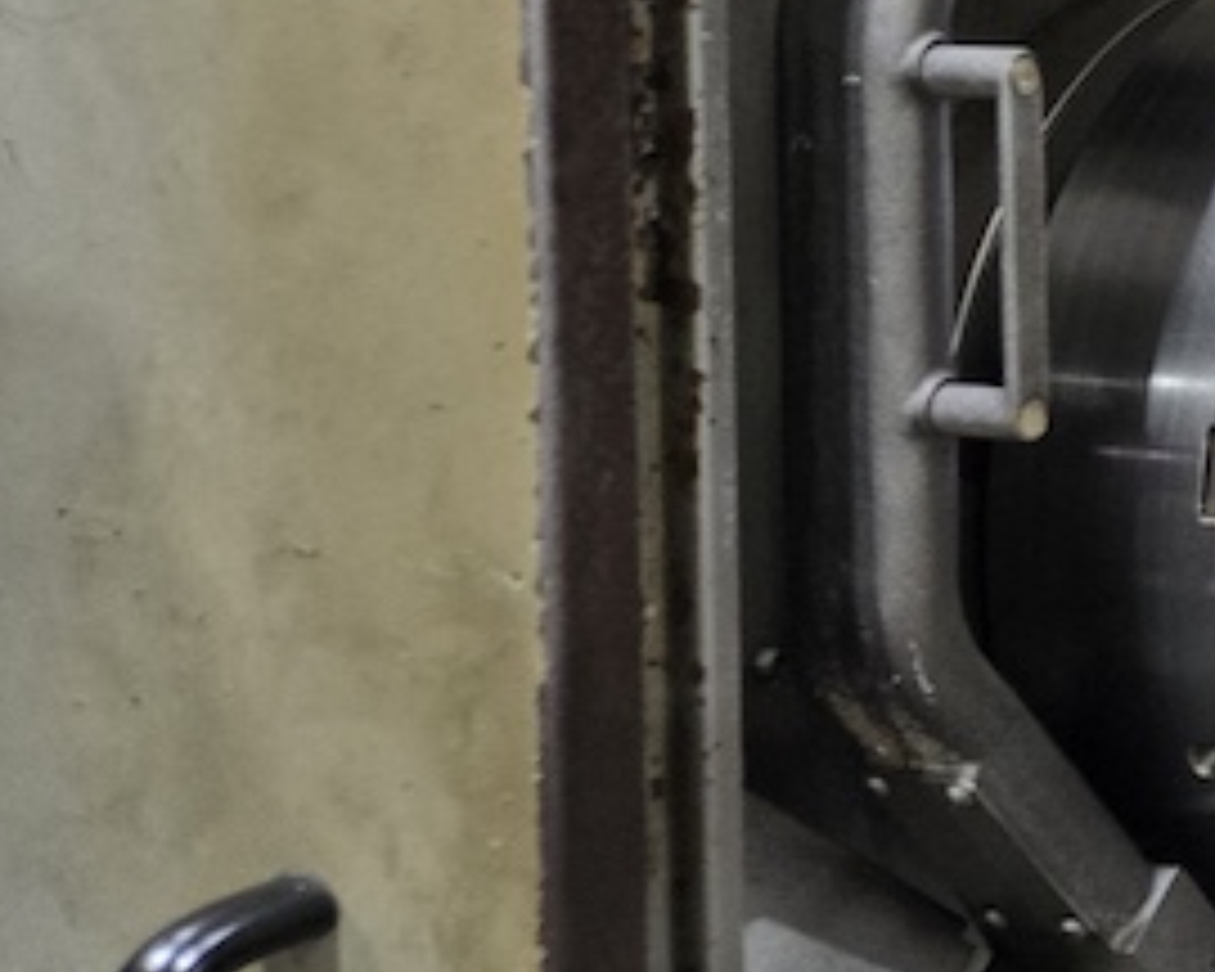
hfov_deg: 17.5
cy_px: 81
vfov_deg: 17.8
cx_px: 2286
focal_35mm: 85
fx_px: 3057
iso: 200
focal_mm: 5.4
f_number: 1.8
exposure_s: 1/120
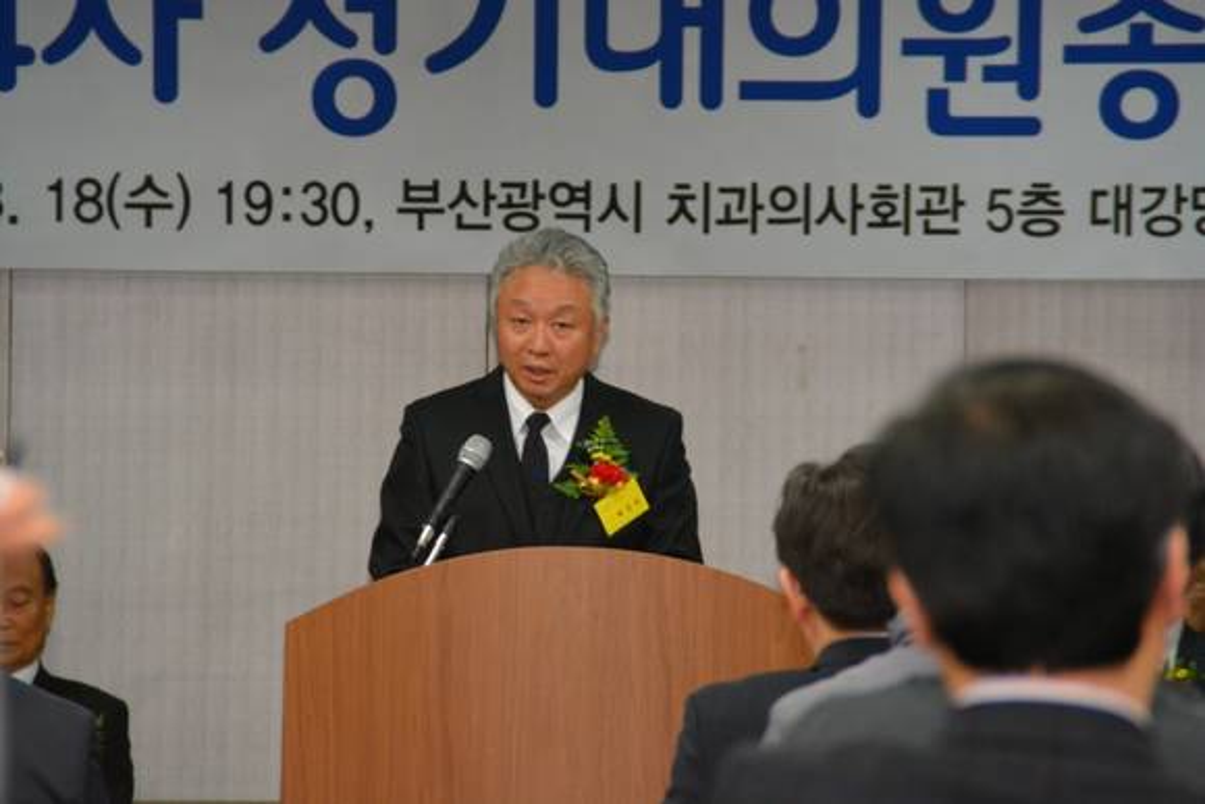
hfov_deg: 6.9
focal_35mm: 300
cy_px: 402
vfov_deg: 4.6
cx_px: 602
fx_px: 10044
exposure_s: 1/60
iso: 1600
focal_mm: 200
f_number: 6.3
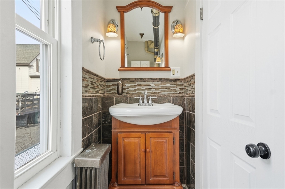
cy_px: 94
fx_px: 142
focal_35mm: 18
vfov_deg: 67.3
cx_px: 142
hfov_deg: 90.0
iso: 800
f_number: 7.1
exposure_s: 1/1000
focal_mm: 12
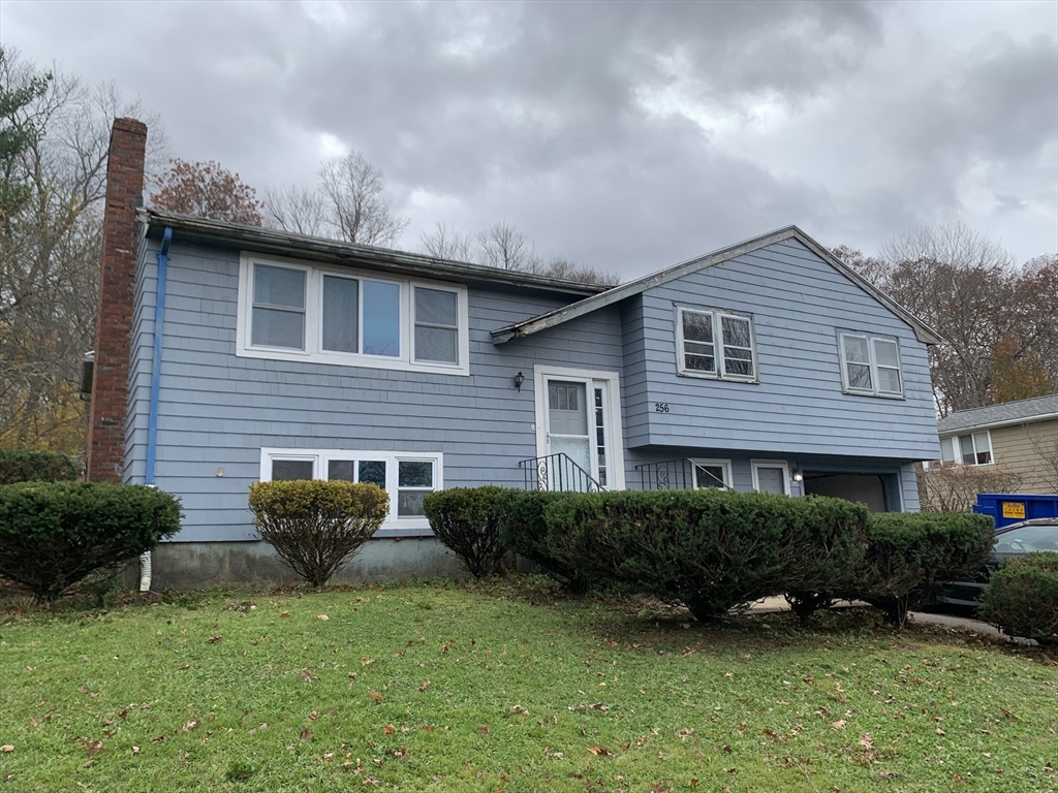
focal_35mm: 26
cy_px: 396
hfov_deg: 67.3
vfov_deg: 53.1
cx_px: 529
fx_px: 795
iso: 25
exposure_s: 1/1021
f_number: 1.8
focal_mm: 4.25
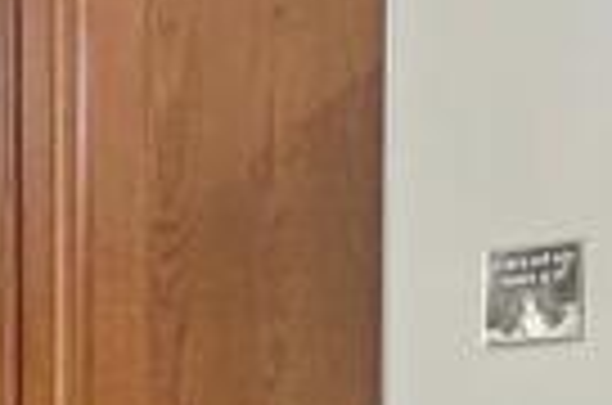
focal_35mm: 110
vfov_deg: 11.8
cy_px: 612
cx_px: -374
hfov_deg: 16.5
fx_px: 1866
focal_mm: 2.22
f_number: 2.2
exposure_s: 1/50
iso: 250
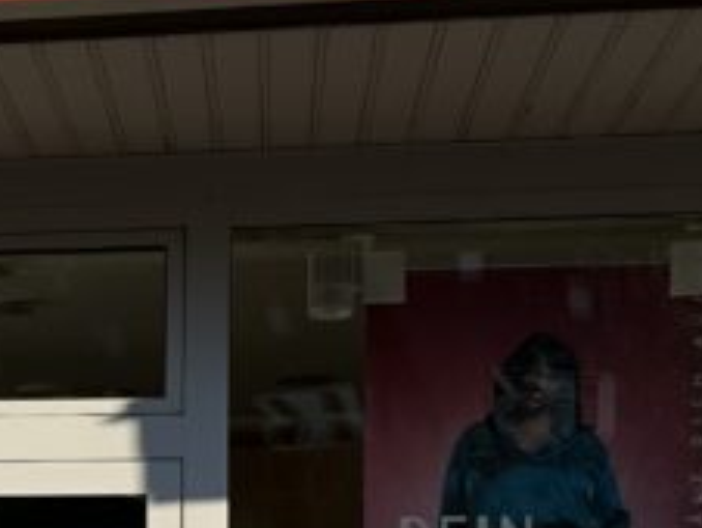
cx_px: -109
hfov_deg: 17.8
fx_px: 2152
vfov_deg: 13.6
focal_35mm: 106
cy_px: 627
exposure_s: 1/3597
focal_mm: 6.86
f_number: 1.78
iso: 80
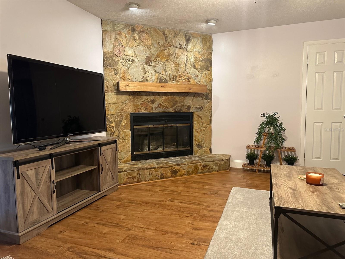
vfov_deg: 56.8
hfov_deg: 71.6
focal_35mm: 24
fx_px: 239
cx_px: 172
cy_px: 130
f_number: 1.78
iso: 500
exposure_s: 1/60
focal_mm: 6.86
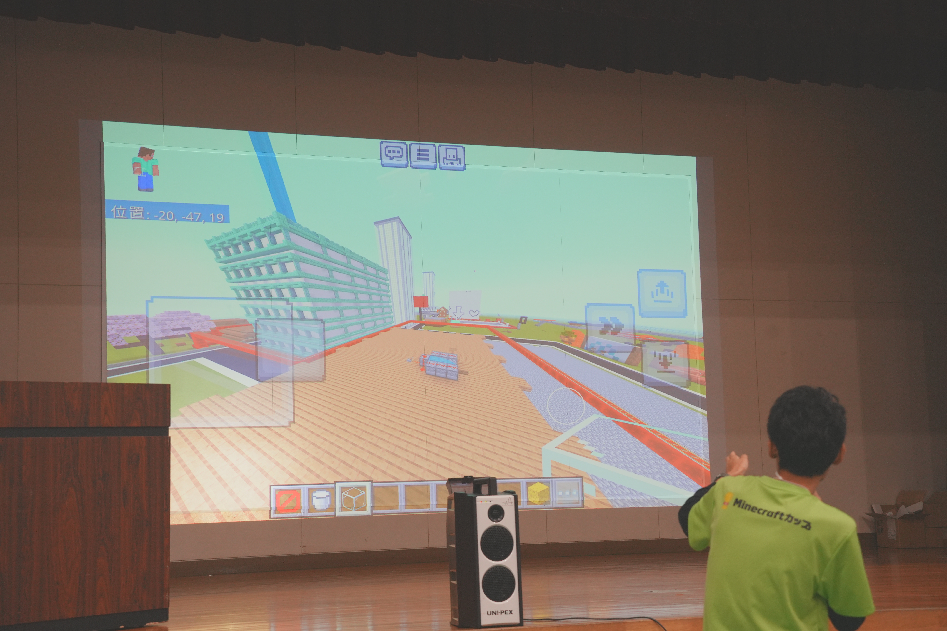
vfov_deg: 23.4
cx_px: 474
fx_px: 1526
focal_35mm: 58
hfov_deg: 34.5
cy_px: 316
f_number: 5.6
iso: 1600
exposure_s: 1/125
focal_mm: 58
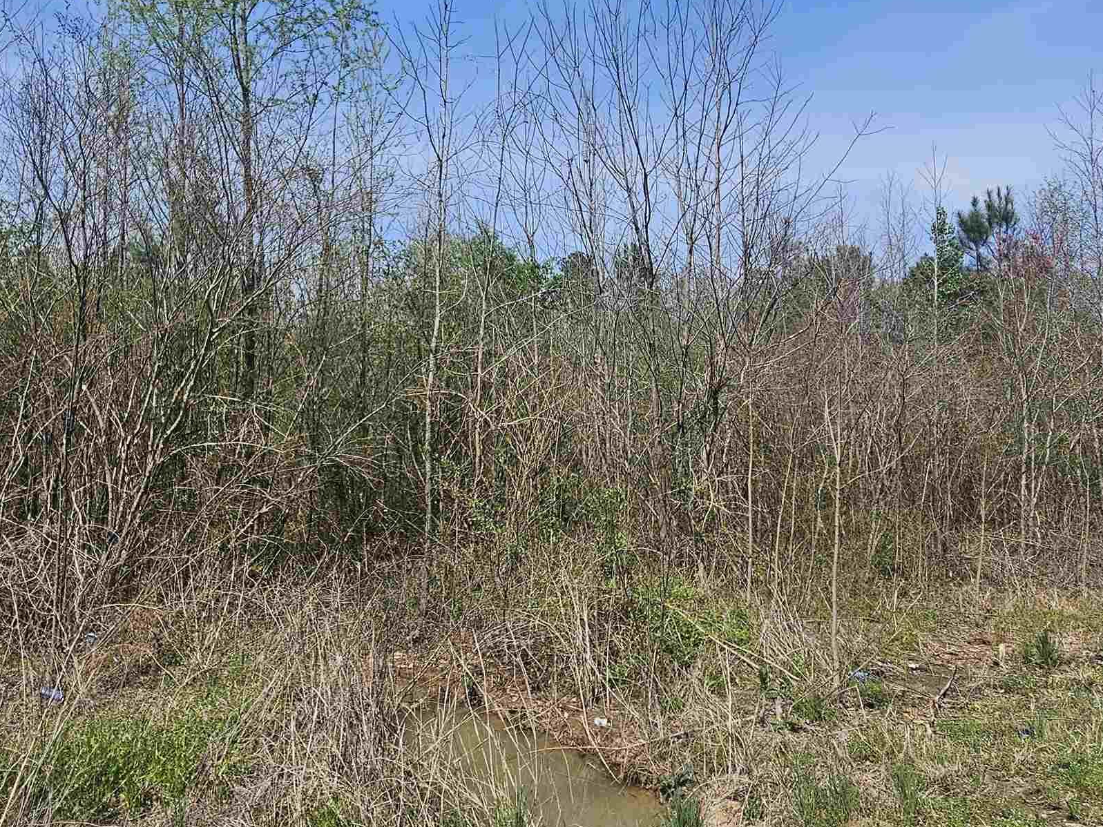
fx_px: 797
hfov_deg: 68.4
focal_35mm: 25
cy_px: 333
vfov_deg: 54.5
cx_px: 417
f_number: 2.2
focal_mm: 2.2
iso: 50
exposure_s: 1/2517
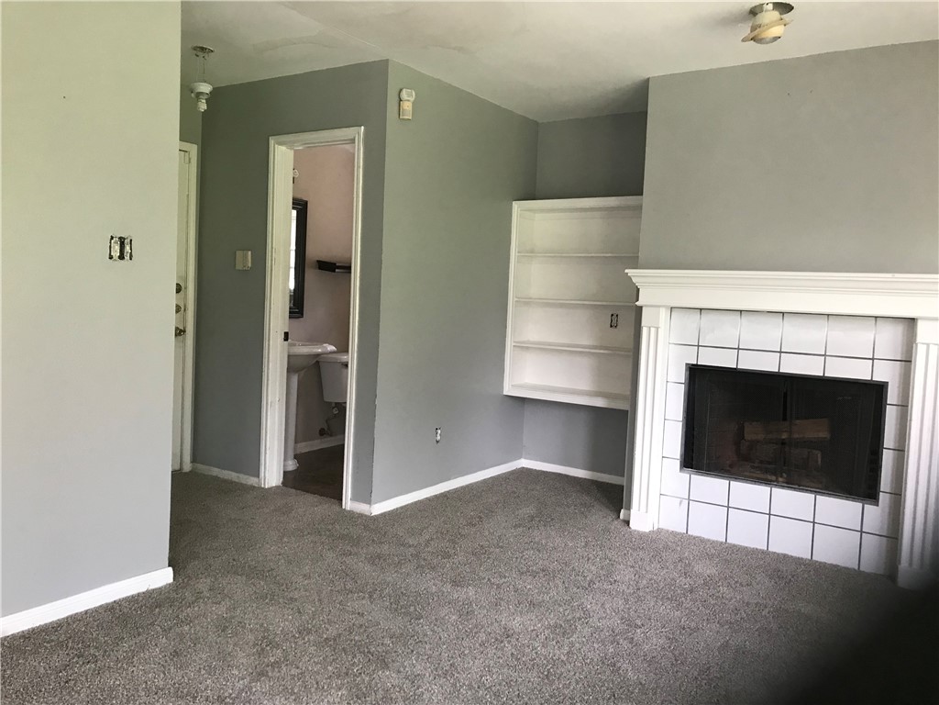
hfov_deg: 63.4
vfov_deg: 49.7
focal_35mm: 28
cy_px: 352
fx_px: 760
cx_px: 470
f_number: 1.8
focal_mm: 3.99
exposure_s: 1/30
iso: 40
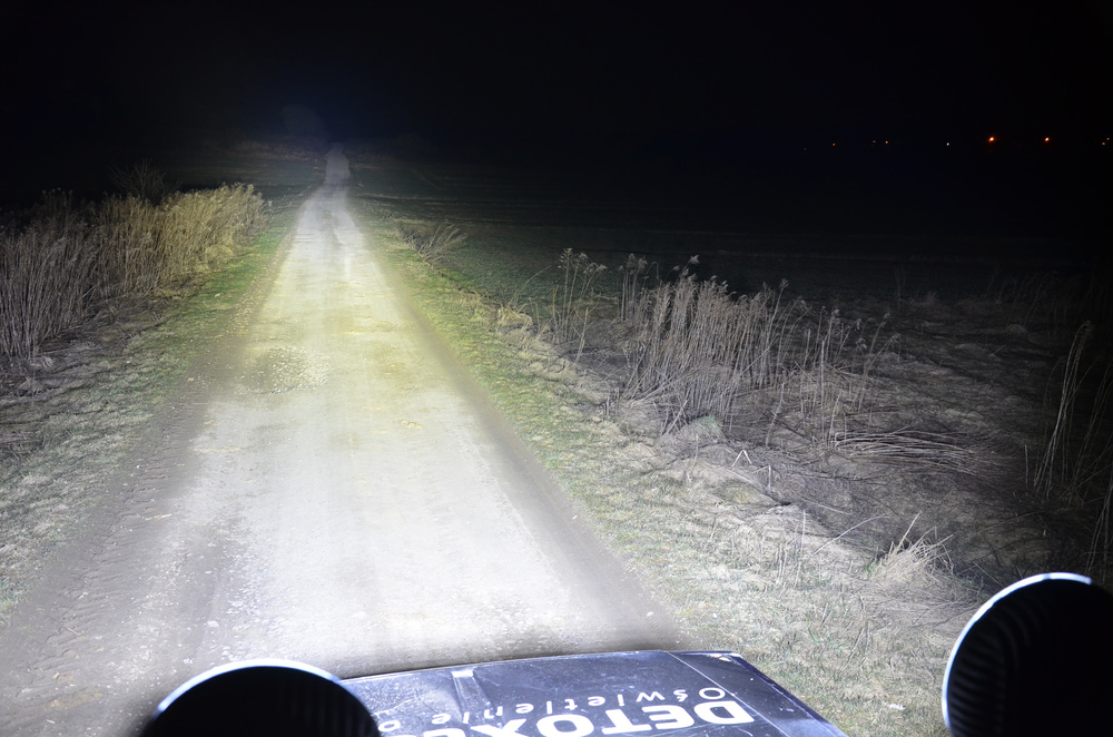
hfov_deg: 53.2
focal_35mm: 36
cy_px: 368
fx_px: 1111
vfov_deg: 36.7
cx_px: 556
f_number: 4.5
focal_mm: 24
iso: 800
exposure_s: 1/2.5
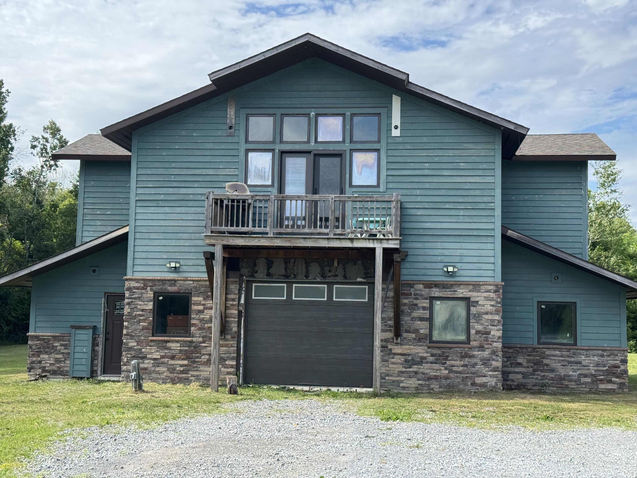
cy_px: 239
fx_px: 883
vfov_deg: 30.3
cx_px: 318
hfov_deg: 39.7
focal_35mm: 48
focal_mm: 6.76
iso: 64
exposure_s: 1/1724
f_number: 1.78
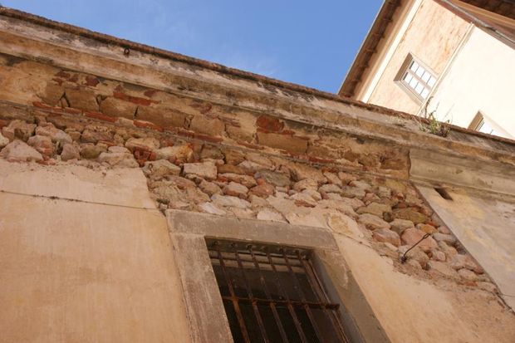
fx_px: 515
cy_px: 172
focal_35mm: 36
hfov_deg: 53.1
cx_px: 258
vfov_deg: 36.9
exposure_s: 1/250
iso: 100
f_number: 5.6
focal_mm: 24
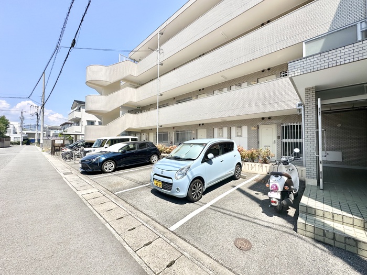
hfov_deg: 102.1
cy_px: 138
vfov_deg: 85.7
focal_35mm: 14
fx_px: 148
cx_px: 184
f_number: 2.2
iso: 50
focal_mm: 2.22
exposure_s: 1/2092
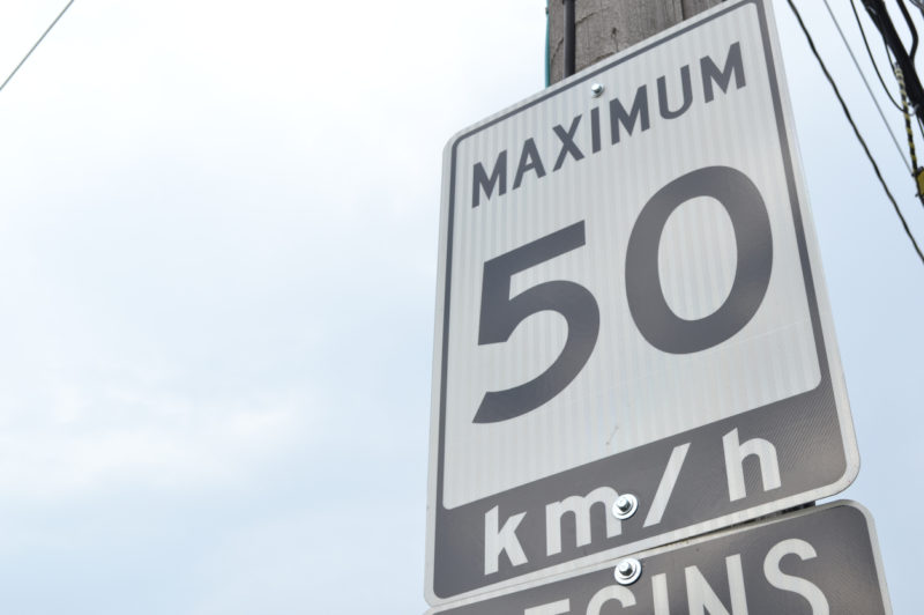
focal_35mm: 54
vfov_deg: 25.0
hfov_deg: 36.9
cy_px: 308
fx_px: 1385
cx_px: 462
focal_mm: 36
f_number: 7.1
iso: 200
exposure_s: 1/250
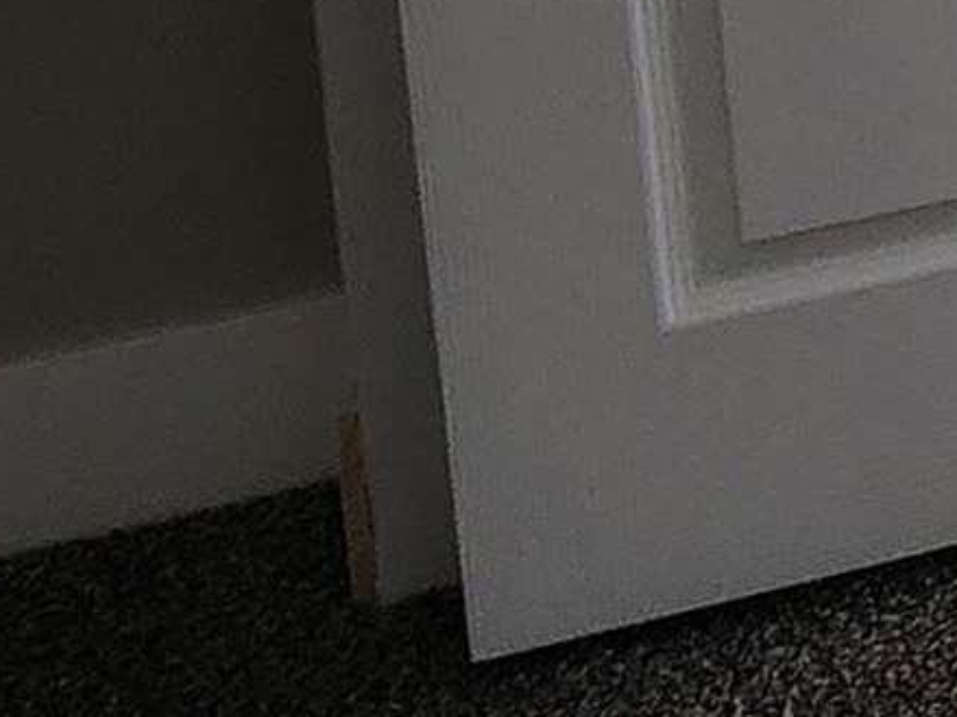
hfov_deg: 12.3
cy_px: -1288
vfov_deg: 11.4
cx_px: 2694
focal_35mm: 91
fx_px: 2515
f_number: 2.2
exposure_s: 1/60
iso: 100
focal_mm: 2.2
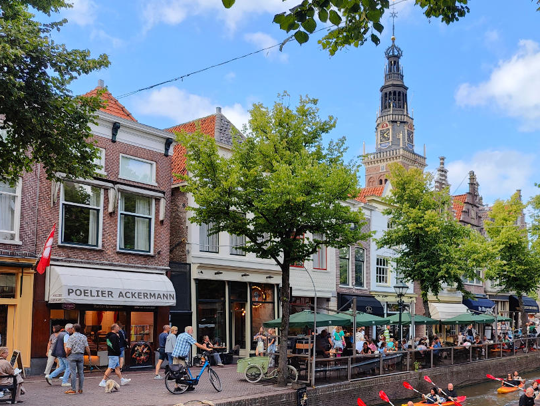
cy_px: 284
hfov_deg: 52.7
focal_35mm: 34
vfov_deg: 41.1
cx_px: 370
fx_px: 531
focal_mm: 6.06
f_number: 1.8
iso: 50
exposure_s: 1/817
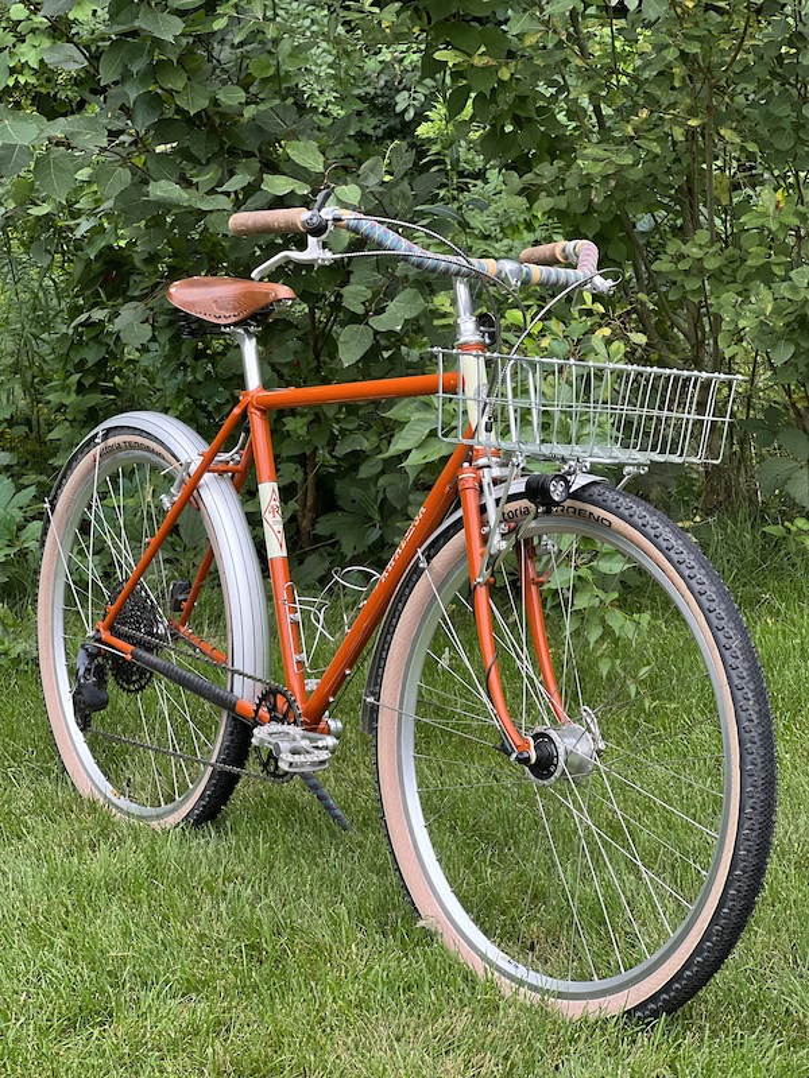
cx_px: 404
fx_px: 2399
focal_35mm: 77
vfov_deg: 25.3
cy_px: 539
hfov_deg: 19.1
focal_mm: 9
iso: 125
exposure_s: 1/121
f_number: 2.8
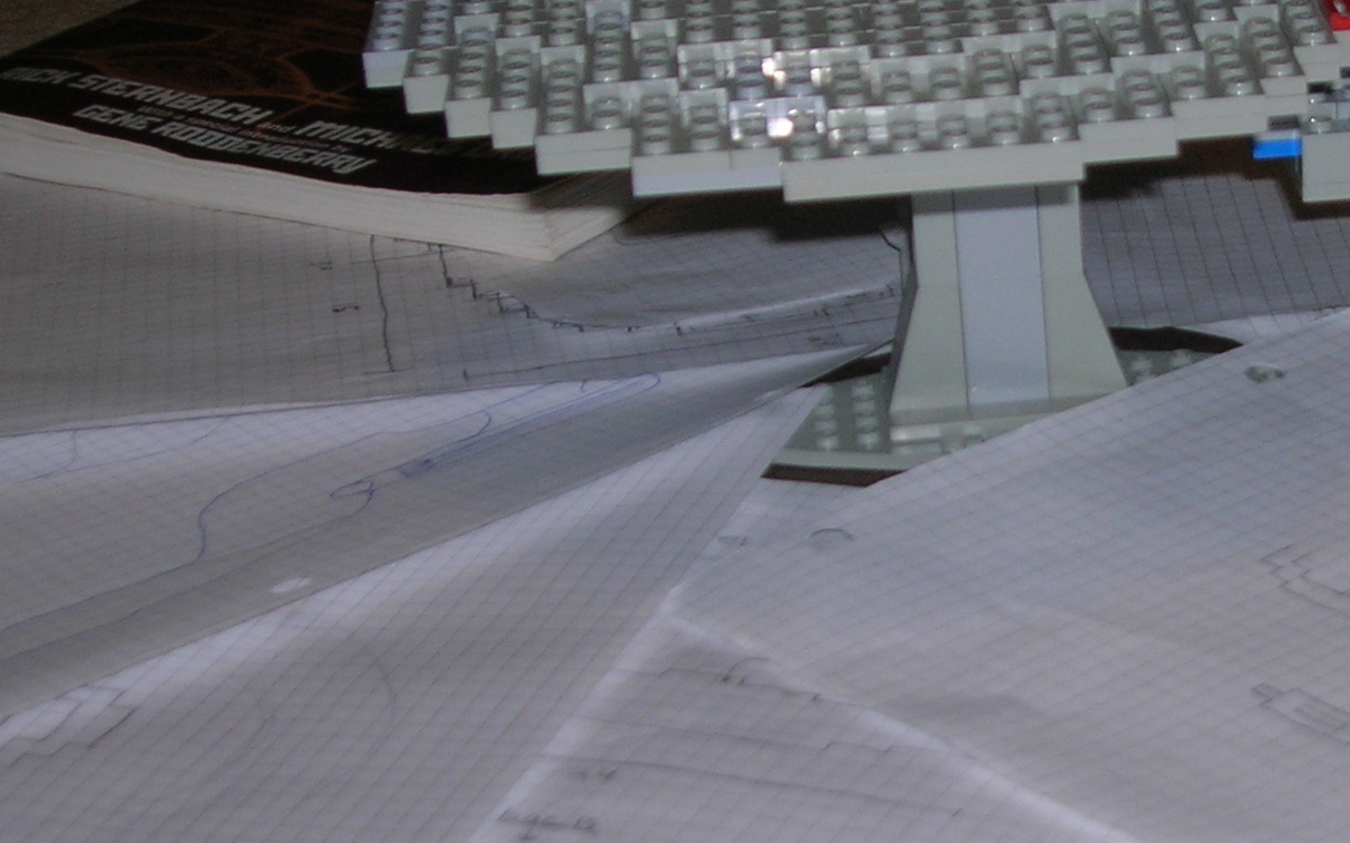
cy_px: 530
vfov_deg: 13.1
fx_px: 3679
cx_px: 1104
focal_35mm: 100
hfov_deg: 20.5
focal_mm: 8.4
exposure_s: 1/60.1
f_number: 3.3
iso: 50
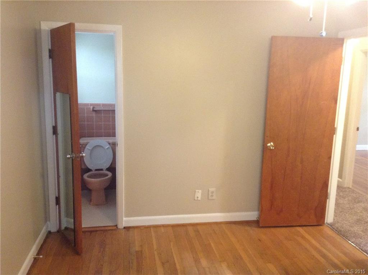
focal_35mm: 33
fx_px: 350
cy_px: 138
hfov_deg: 55.4
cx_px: 184
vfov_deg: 42.8
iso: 200
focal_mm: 3.3
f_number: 2.4
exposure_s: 1/20
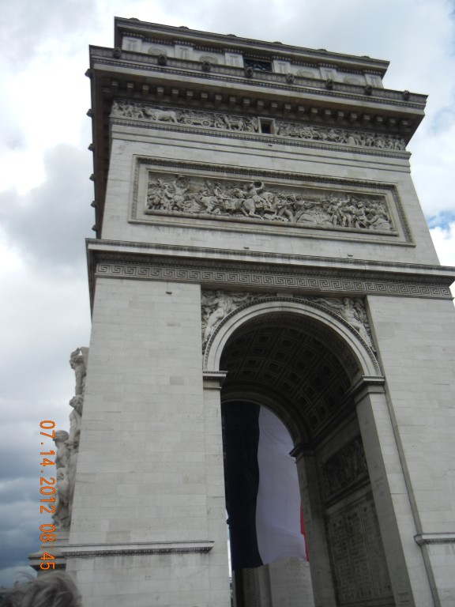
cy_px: 304
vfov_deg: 60.0
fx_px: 526
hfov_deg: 46.8
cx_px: 228
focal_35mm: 30
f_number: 7
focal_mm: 5.4
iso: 160
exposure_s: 1/343
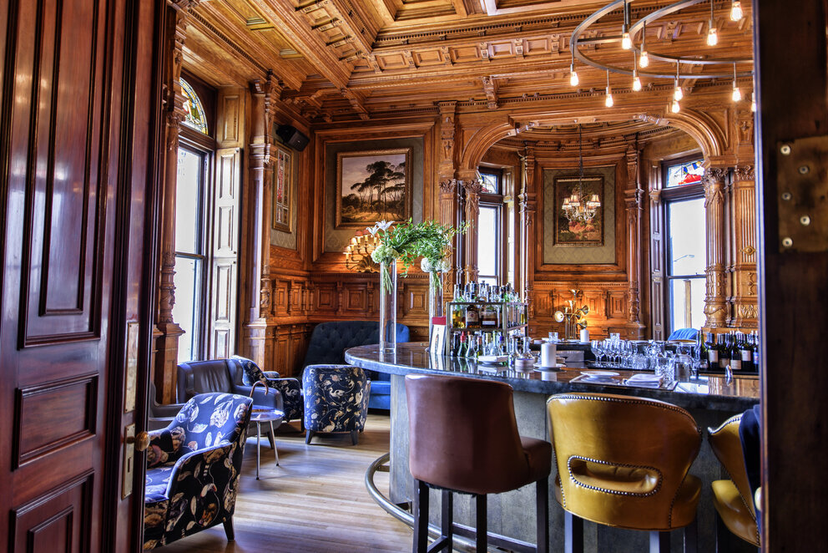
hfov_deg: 73.7
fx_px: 552
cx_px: 414
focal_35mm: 24
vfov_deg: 53.2
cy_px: 276
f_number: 4
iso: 100
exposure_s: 1/2.5
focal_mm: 24
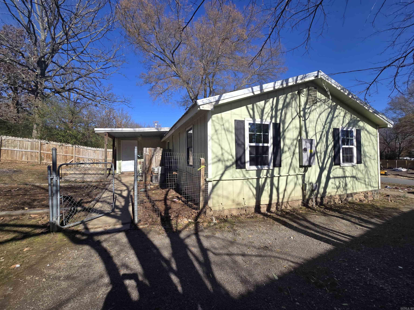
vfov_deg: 89.9
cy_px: 155
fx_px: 155
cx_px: 207
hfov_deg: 106.2
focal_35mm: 13
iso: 50
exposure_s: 1/1794
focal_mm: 2.2
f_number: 2.2
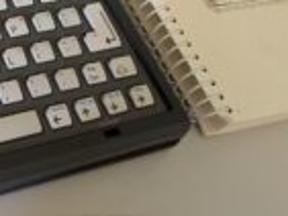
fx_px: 591
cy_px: -18
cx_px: -33
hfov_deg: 25.3
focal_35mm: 71
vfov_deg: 19.9
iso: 286
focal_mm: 5.43
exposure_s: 1/24
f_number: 1.89
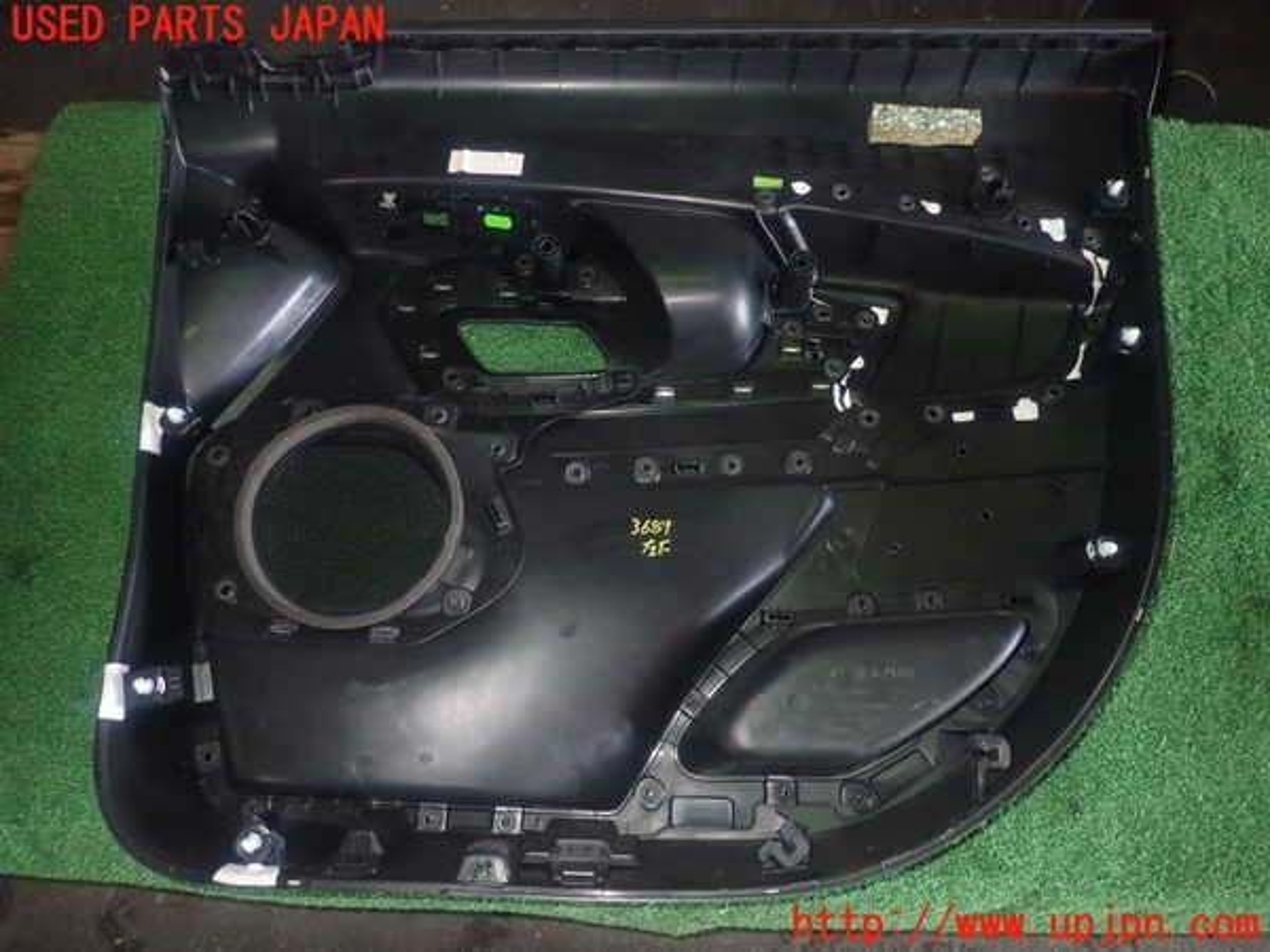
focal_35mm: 25
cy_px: 476
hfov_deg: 69.4
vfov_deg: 54.9
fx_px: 917
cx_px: 635
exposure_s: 1/30
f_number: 5.6
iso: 800
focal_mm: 4.5
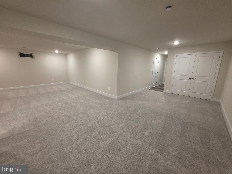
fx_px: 87
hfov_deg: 106.2
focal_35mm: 13
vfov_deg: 89.9
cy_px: 87
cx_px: 116
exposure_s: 1/60
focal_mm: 2.2
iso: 400
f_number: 1.9
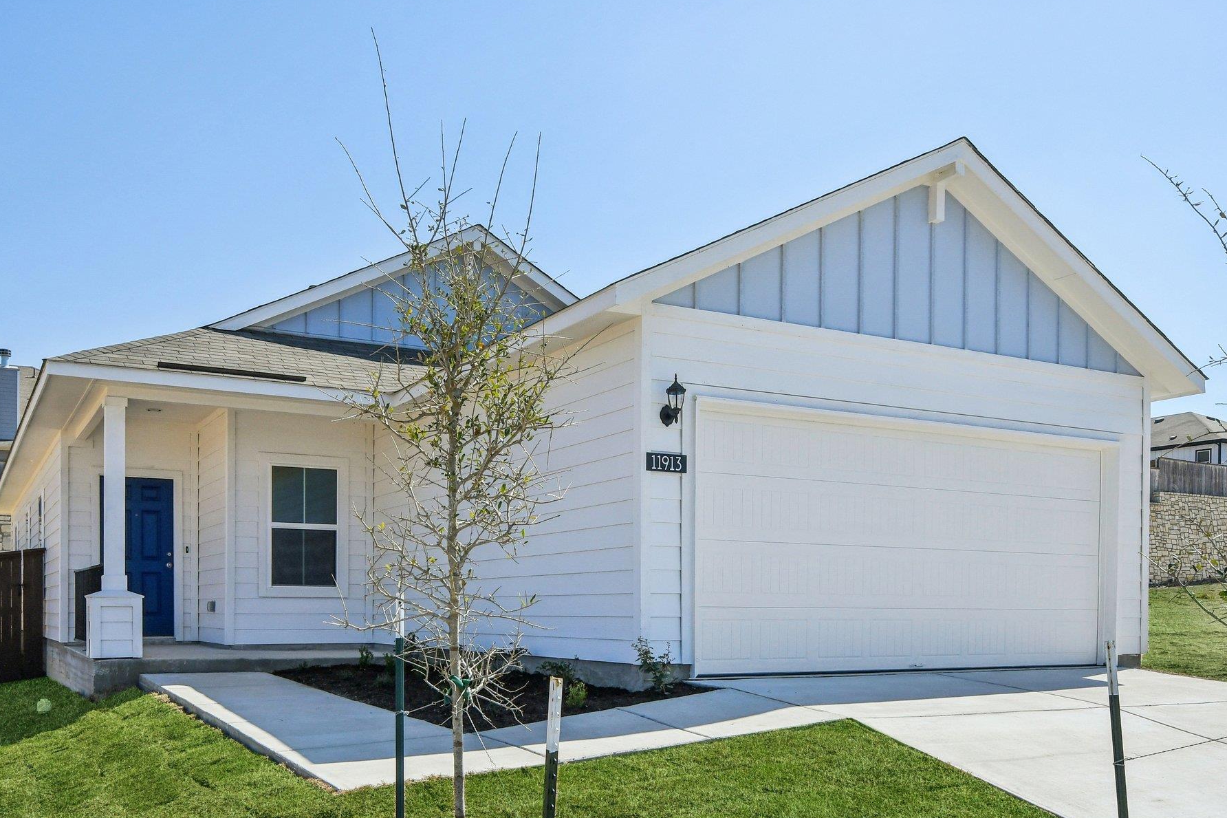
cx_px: 569
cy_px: 438
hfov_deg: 60.2
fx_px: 1056
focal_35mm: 31
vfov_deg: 42.3
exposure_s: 1/2000
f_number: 8
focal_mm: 18
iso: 400
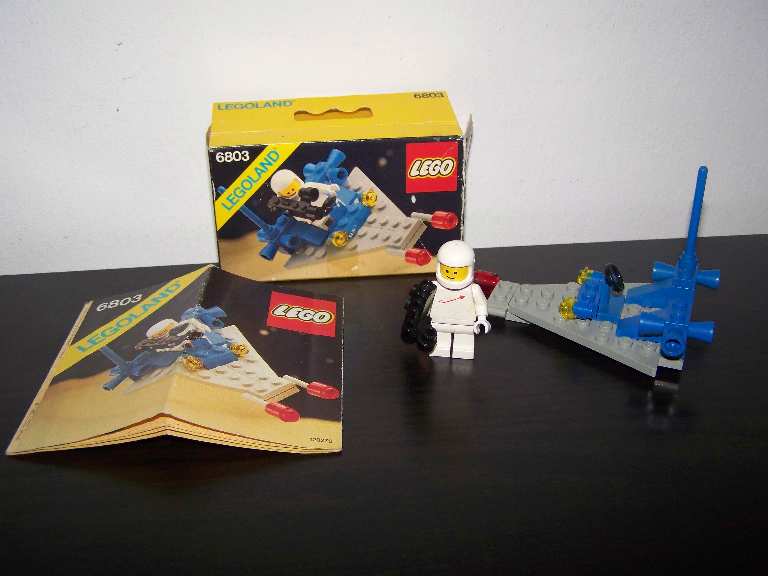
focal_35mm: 38
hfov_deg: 49.0
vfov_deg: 37.7
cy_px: 288
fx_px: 843
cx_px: 384
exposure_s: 1/30
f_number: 2.8
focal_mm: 6.3
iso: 200
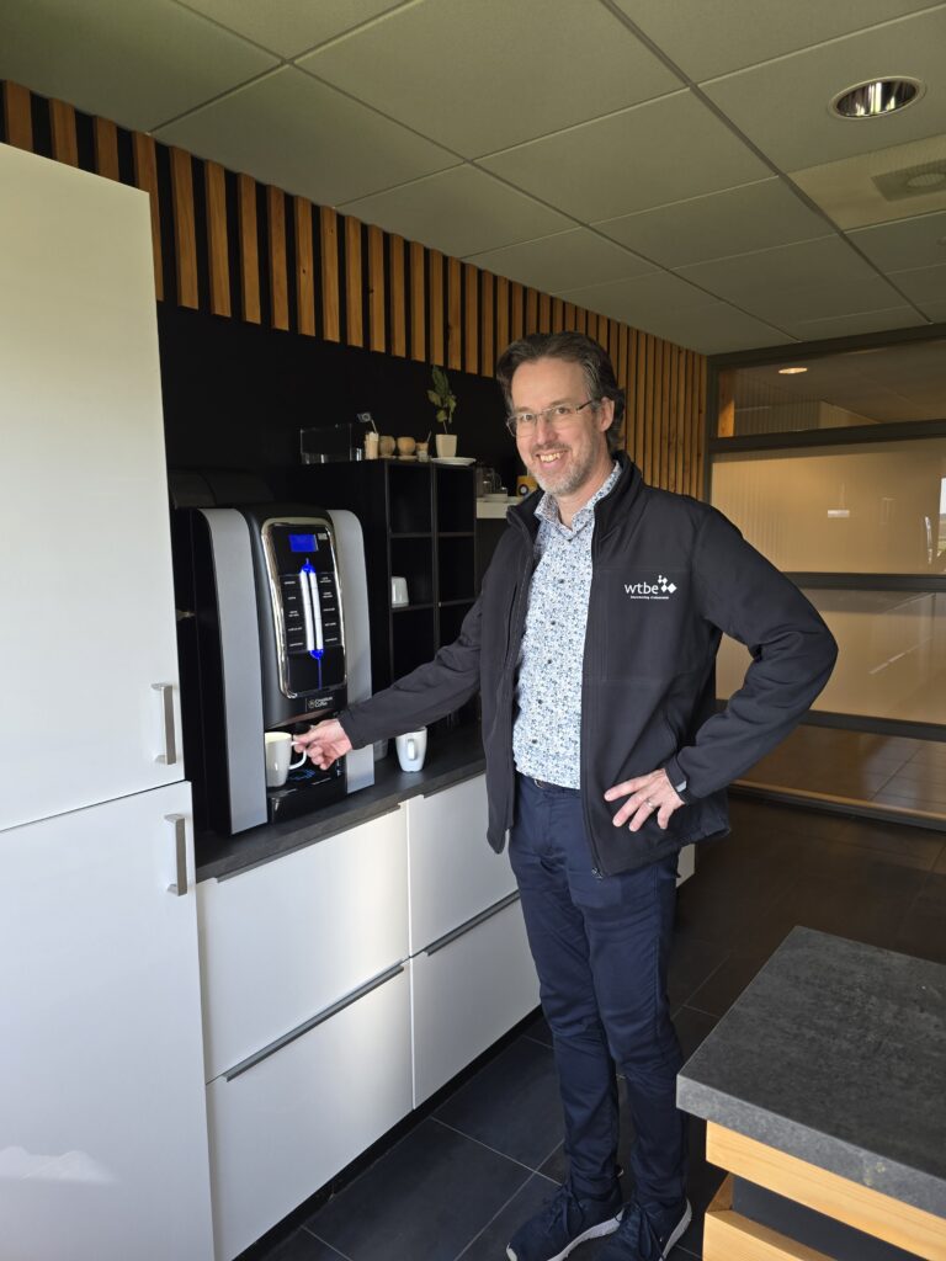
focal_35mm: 23
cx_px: 473
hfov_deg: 58.9
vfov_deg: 73.9
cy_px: 630
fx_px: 838
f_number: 1.7
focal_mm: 6.3
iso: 80
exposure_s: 1/100
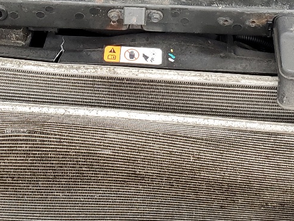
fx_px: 722
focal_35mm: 85
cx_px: 118
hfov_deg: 23.0
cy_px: -102
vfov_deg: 16.0
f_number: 1.5
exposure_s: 1/333
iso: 50
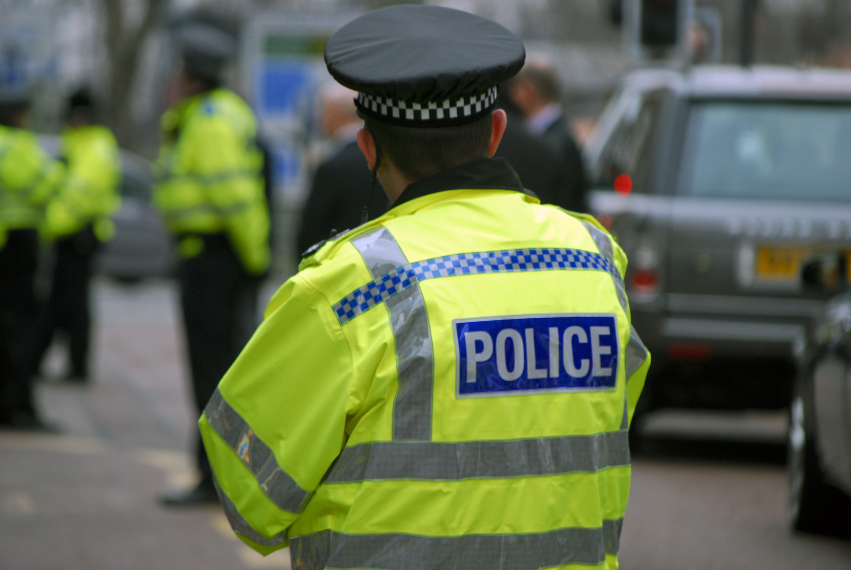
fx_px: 6745
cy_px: 285
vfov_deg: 4.8
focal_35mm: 285
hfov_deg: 7.2
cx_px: 426
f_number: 6.3
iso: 200
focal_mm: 190
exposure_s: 1/80
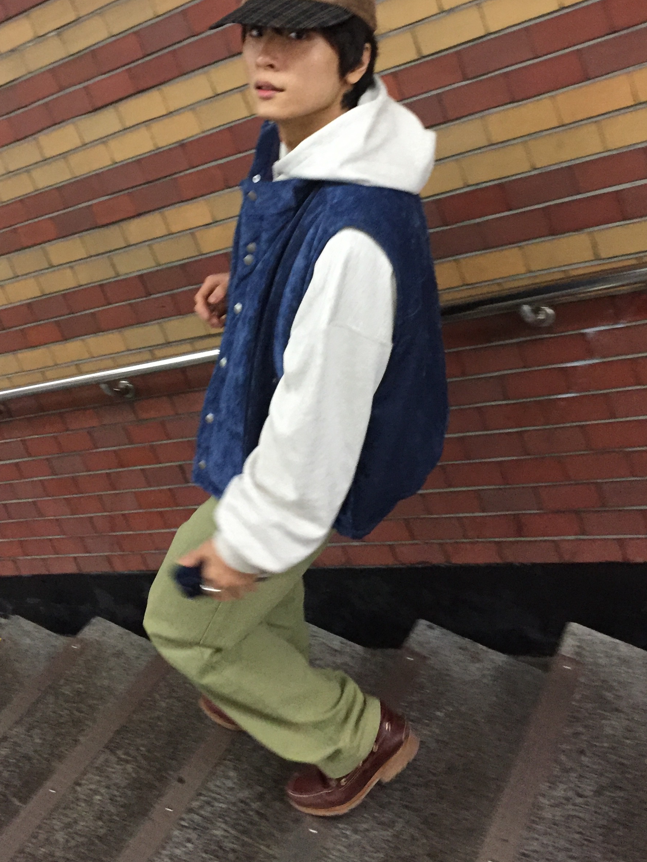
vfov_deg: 46.0
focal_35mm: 40
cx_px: 293
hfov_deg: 35.9
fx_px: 997
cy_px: 279
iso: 200
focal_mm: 4.15
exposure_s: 1/30
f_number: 2.2
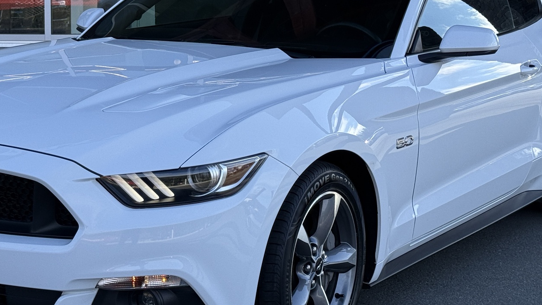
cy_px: 93
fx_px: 1222
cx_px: 215
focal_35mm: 85
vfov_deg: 14.2
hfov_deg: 25.0
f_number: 1.78
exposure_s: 1/1642
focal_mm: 6.76
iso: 64
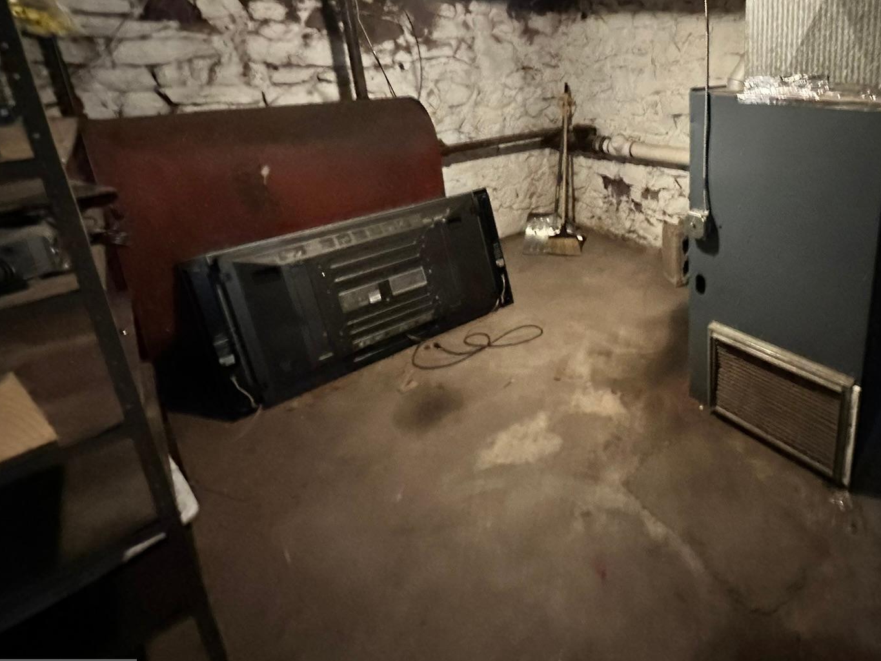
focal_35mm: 21
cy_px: 216
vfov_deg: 61.8
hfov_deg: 74.6
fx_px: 535
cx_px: 636
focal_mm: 2.22
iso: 1250
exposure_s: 1/30
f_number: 2.2
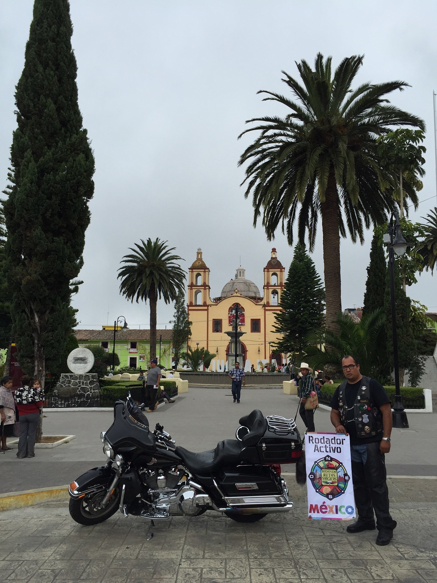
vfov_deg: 61.7
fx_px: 488
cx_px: 218
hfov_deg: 48.2
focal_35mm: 29
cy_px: 292
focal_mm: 4.15
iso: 32
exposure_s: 1/1647
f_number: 2.2
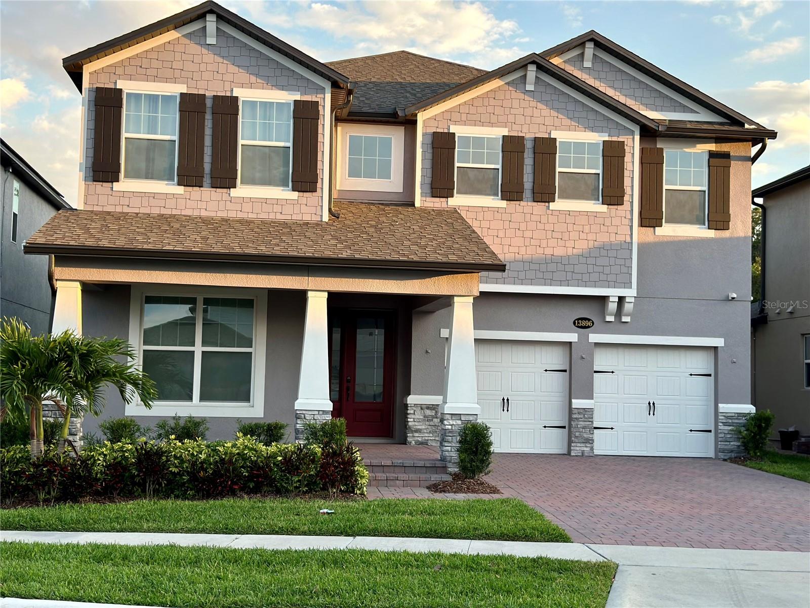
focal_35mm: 48
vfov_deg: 30.3
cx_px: 405
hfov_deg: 39.7
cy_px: 304
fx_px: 1123
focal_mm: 6.86
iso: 80
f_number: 1.78
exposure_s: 1/452
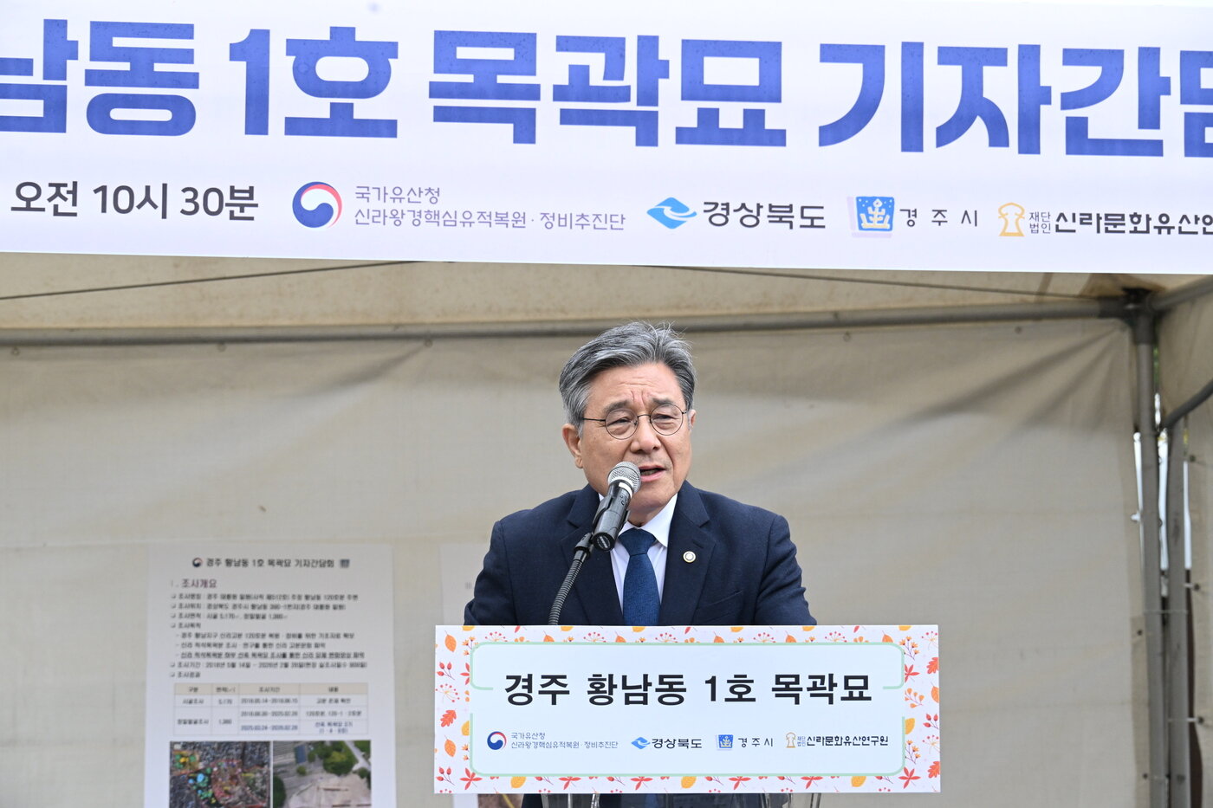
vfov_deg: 13.0
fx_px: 3537
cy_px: 404
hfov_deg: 19.5
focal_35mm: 105
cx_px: 606
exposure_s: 1/500
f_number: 8
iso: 2000
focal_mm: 105
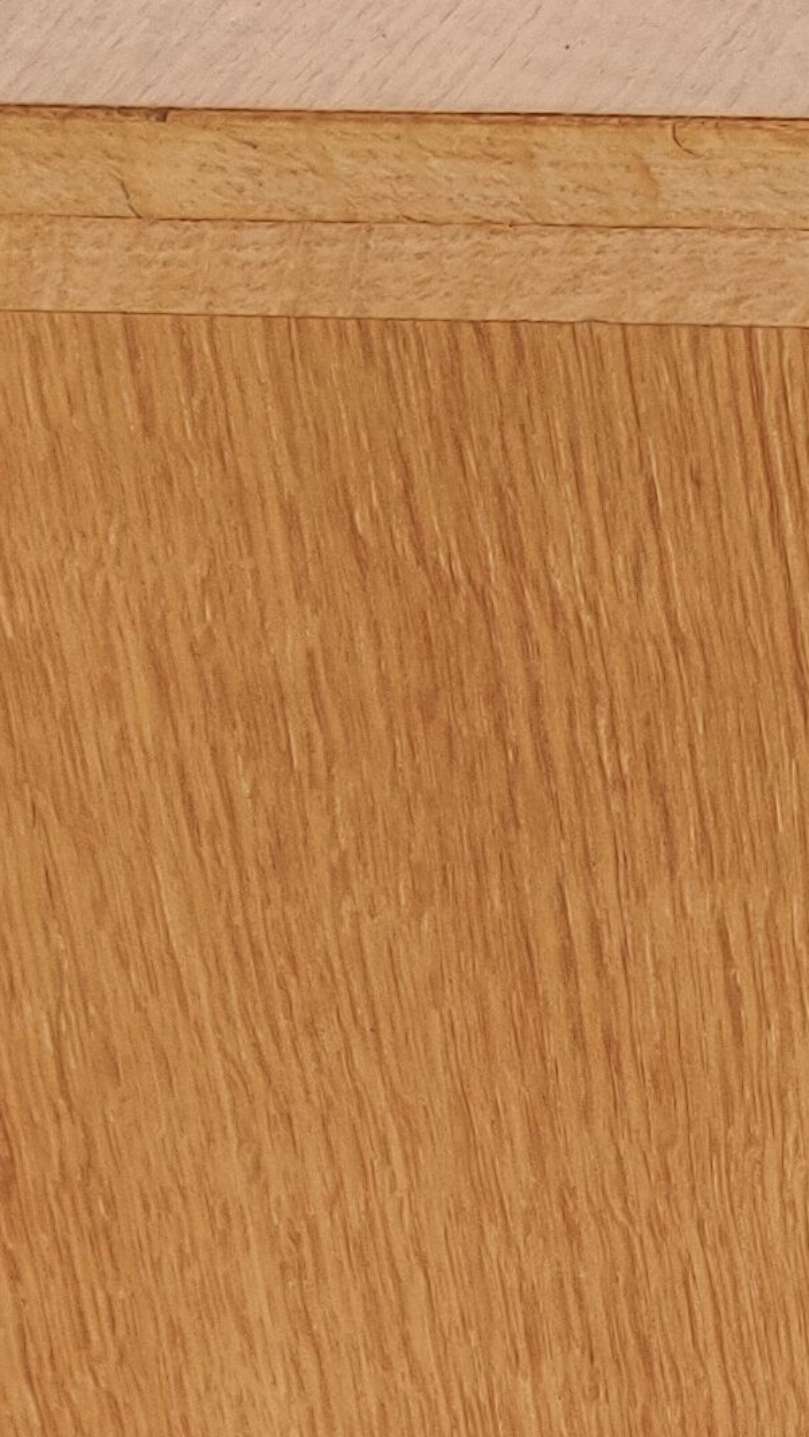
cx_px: 1146
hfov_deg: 10.7
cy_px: 1700
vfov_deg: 18.5
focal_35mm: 110
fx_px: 4194
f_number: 1.65
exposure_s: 1/100
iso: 200
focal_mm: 4.75
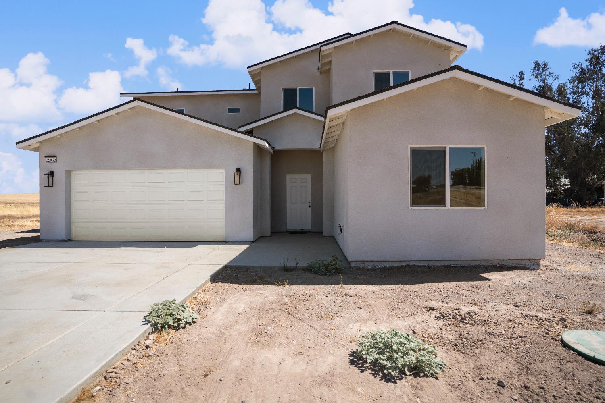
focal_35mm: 17
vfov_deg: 70.4
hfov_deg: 93.3
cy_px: 202
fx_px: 286
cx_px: 302
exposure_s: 1/8000
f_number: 3.5
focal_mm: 17
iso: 800
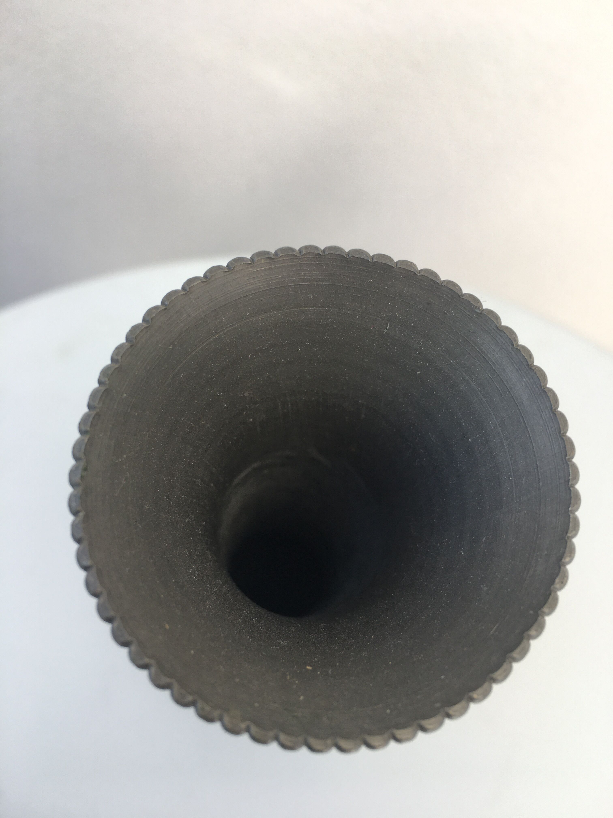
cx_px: 306
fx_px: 685
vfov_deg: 61.7
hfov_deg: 48.2
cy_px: 409
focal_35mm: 29
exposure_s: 1/241
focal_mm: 4.15
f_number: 2.2
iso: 25
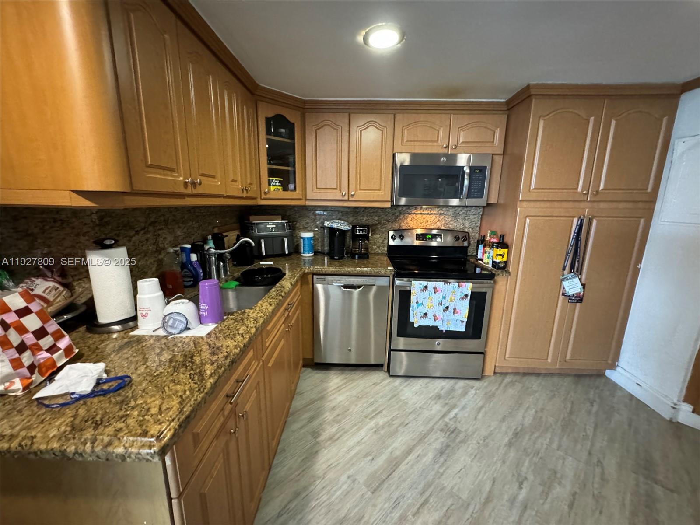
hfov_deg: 102.1
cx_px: 350
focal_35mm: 14
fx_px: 283
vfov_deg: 85.7
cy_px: 262
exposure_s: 1/40
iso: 1000
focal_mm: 2.22
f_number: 2.2
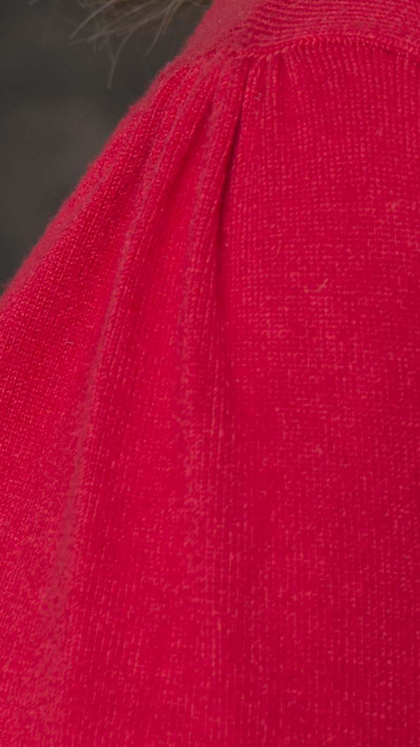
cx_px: 984
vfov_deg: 3.5
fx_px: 12252
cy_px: 14
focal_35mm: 619
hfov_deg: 2.0
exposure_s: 1/100
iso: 250
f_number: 4.5
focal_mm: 105
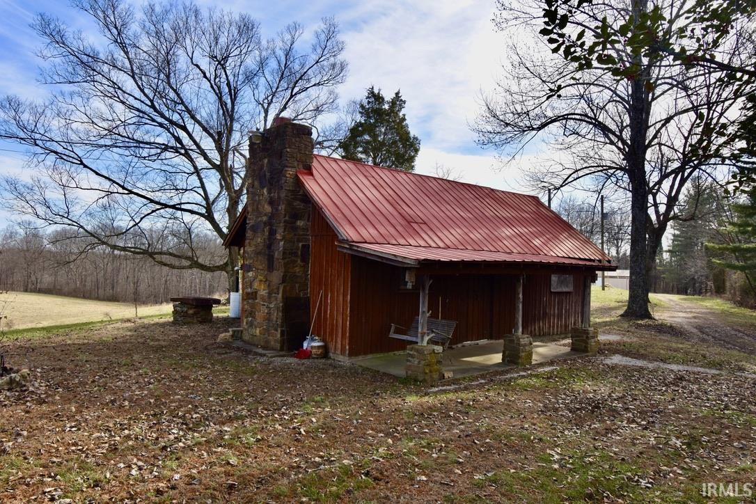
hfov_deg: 73.7
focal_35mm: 24
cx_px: 378
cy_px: 252
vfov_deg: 53.1
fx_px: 504
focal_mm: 16
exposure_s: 1/320
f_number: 9
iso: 200
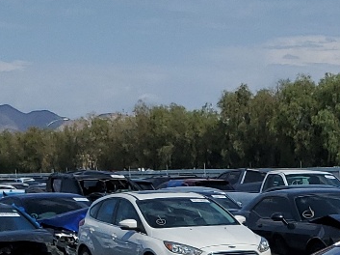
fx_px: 1158
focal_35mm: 118
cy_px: 573
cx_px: 415
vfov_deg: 11.0
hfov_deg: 16.0
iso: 50
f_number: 1.5
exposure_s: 1/10000
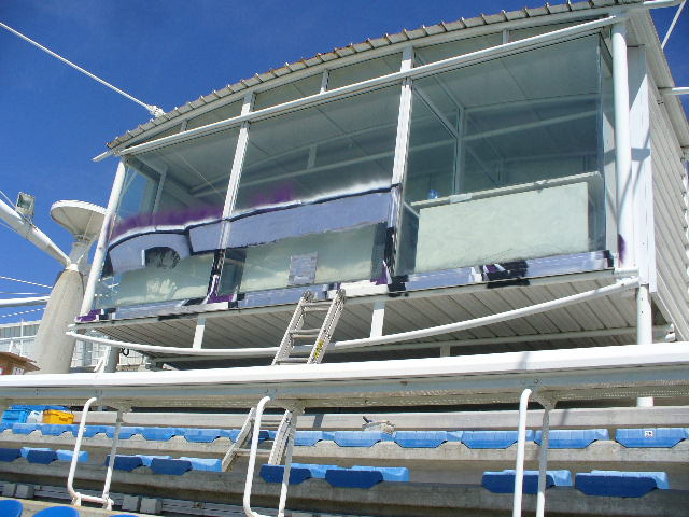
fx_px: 736
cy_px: 258
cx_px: 344
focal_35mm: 37
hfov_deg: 50.1
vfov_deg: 38.7
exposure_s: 1/500
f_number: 5.6
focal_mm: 6.1
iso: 80
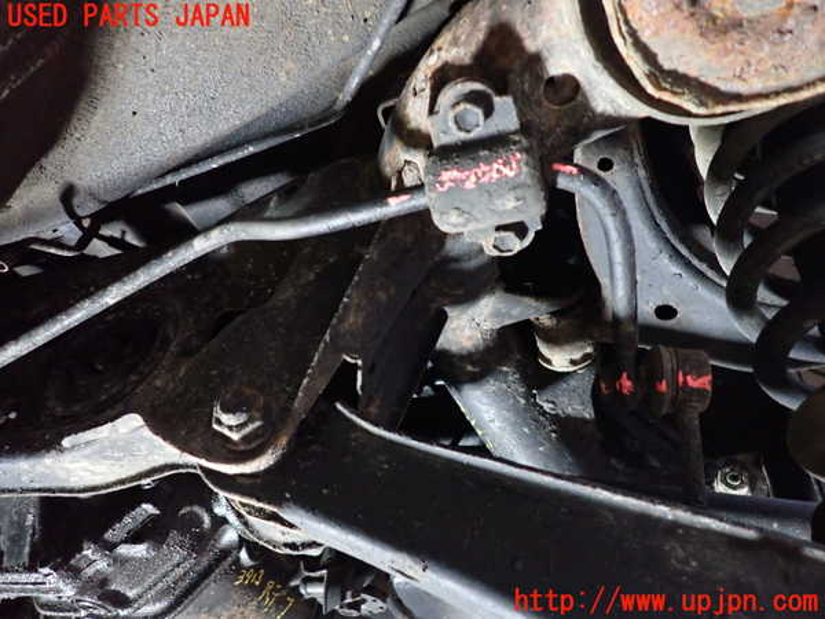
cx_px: 412
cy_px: 310
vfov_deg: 54.9
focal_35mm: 25
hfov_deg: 69.4
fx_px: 596
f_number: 2
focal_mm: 4.5
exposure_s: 1/20
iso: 1000
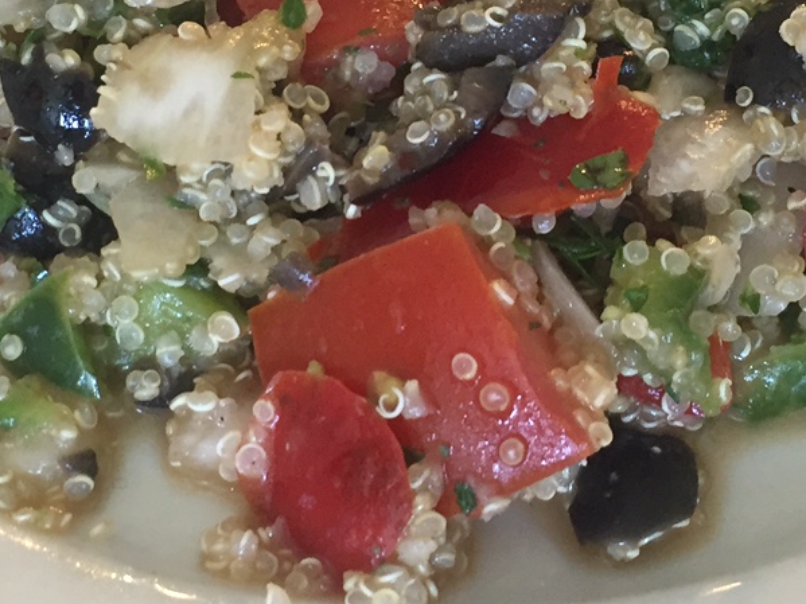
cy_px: 204
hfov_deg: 24.7
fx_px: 1839
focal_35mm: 79
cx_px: 394
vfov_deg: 18.6
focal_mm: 4.15
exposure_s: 1/33
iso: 160
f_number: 2.2
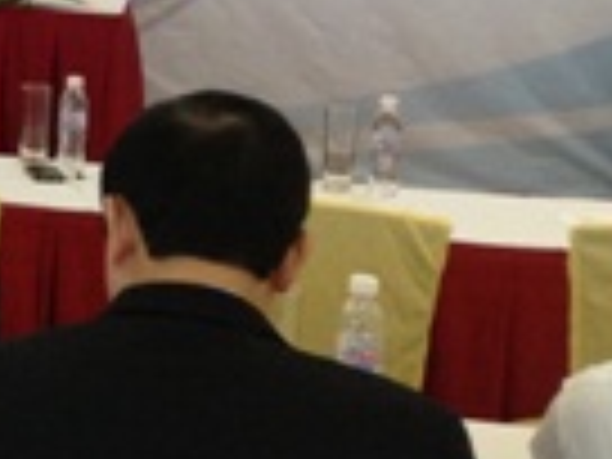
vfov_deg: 13.4
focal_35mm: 109
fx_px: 1927
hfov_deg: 16.5
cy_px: 18
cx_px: -302
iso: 160
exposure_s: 1/24
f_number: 2.4
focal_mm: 3.3
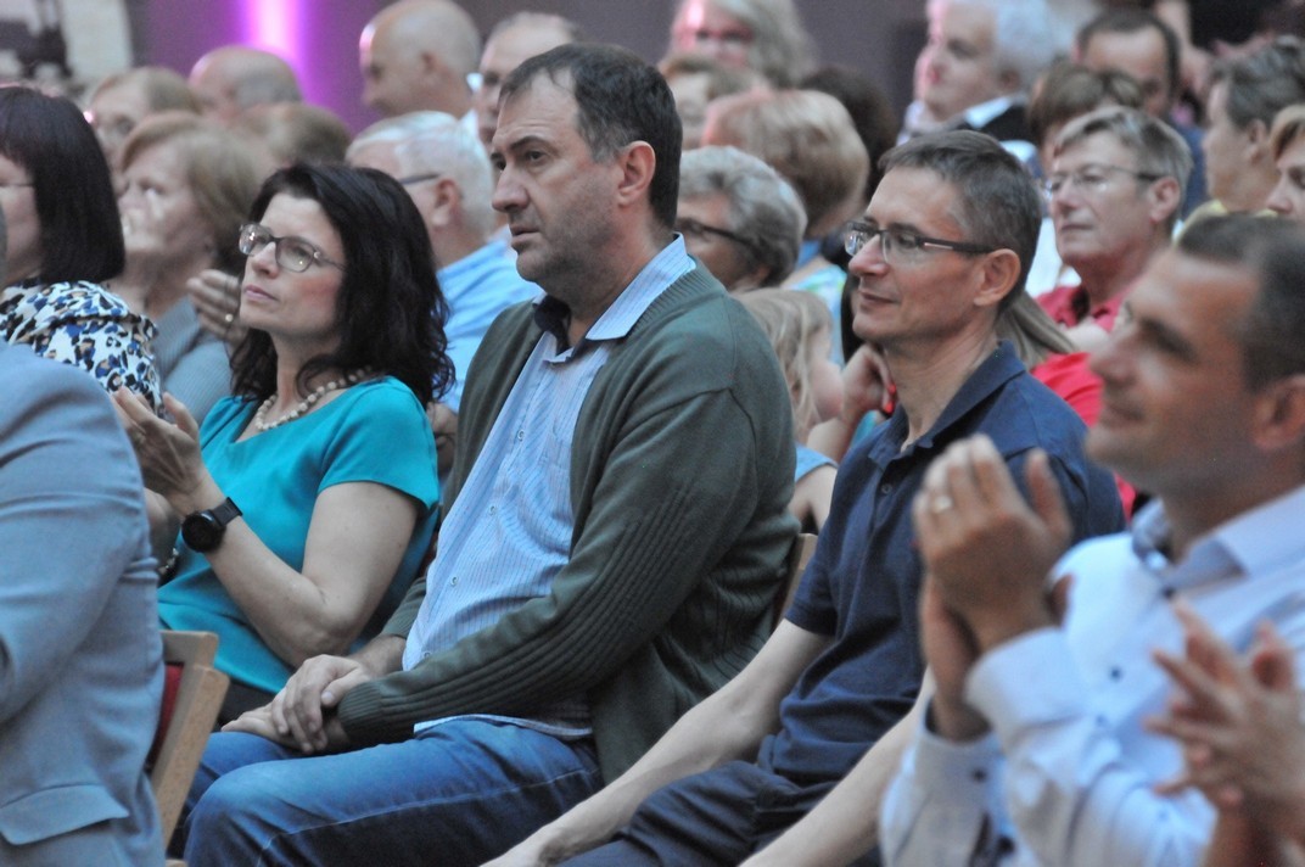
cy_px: 434
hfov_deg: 7.4
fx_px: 10047
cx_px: 652
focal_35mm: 278
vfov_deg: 4.9
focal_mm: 185
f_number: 5
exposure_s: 1/60
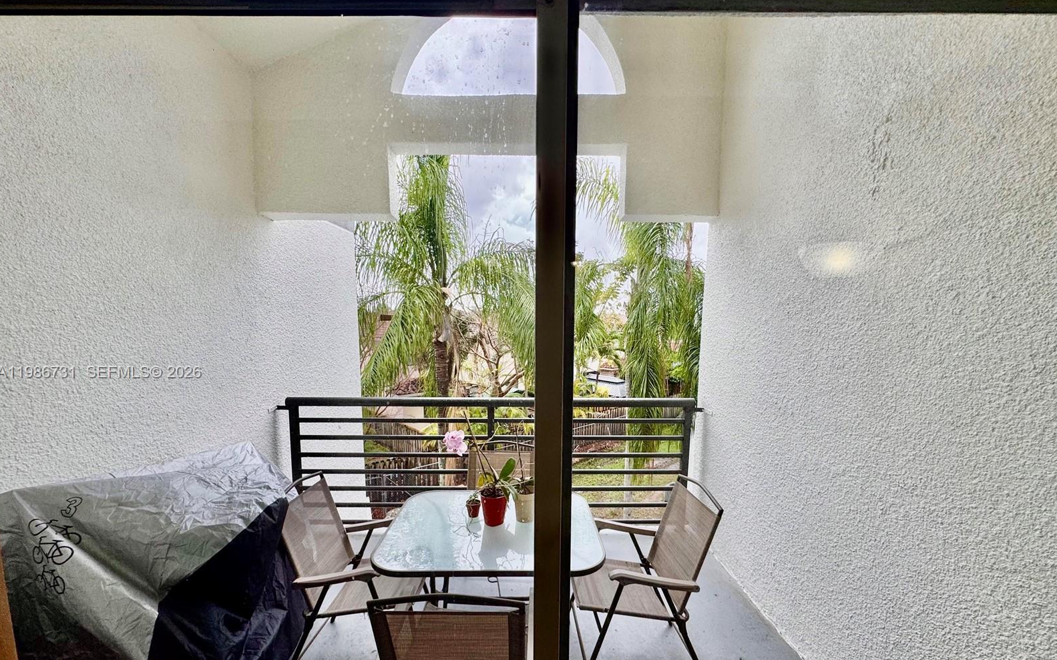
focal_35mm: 15
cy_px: 373
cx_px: 527
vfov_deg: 74.4
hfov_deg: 101.5
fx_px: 432
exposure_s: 1/120
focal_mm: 2.22
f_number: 2.2
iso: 80
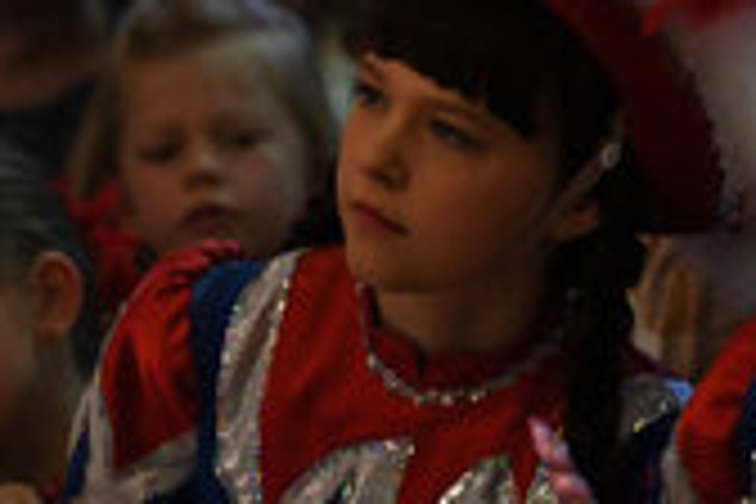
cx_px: 634
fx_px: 11990
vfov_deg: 2.4
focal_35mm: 571
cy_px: 205
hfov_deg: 3.6
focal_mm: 160
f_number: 3.2
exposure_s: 1/500
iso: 12800
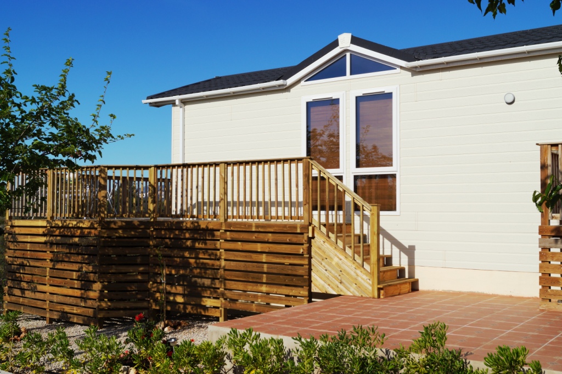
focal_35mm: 39
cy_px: 187
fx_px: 609
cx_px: 281
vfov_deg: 34.2
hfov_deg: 49.6
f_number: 11
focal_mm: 26
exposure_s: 1/400
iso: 100
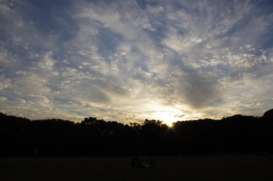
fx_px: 204
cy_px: 90
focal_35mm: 27
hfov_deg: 67.4
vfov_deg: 47.8
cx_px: 136
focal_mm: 18
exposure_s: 1/500
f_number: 10
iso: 200
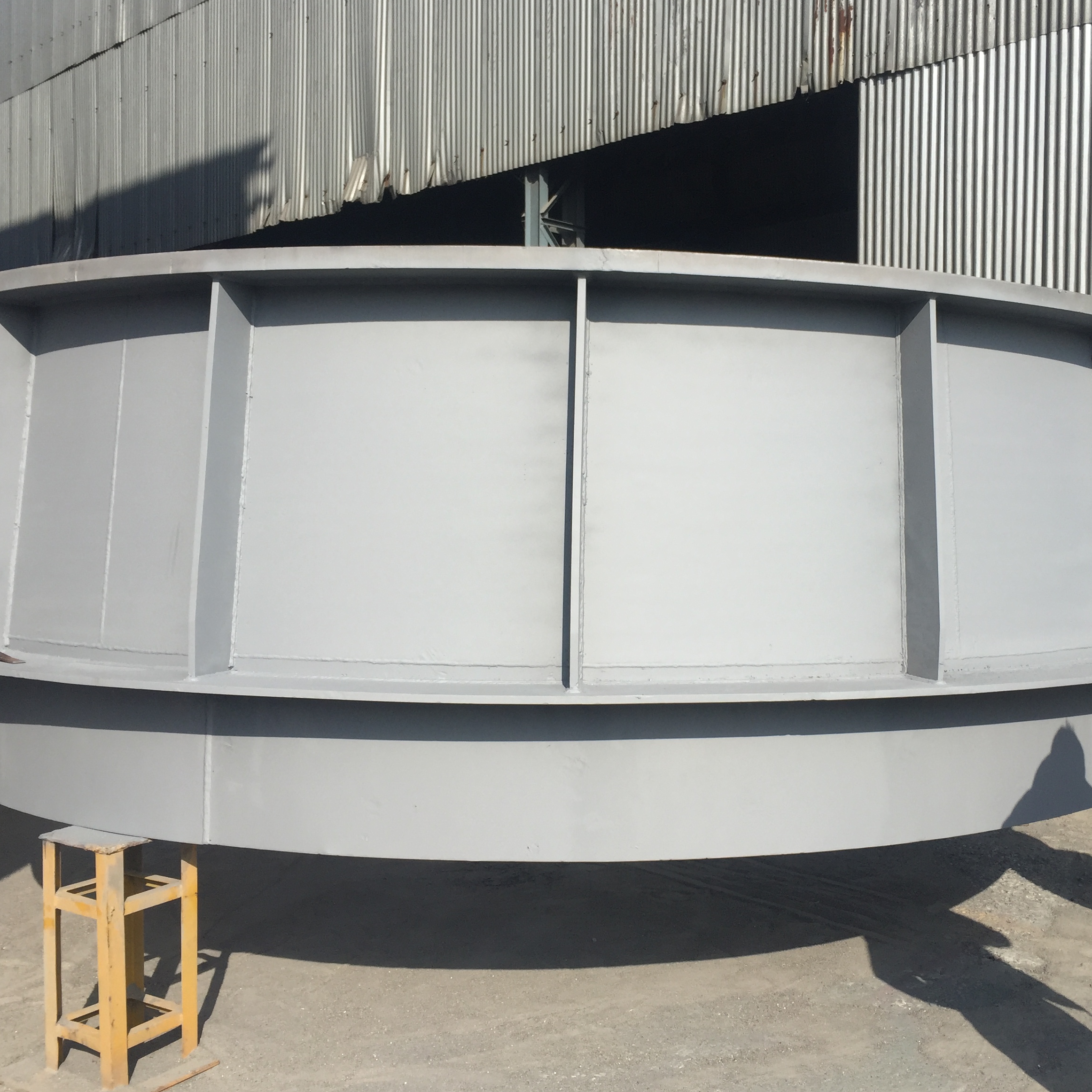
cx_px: 666
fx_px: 1285
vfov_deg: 46.0
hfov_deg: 45.7
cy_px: 530
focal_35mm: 36
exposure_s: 1/2083
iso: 32
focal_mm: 4.15
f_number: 2.2
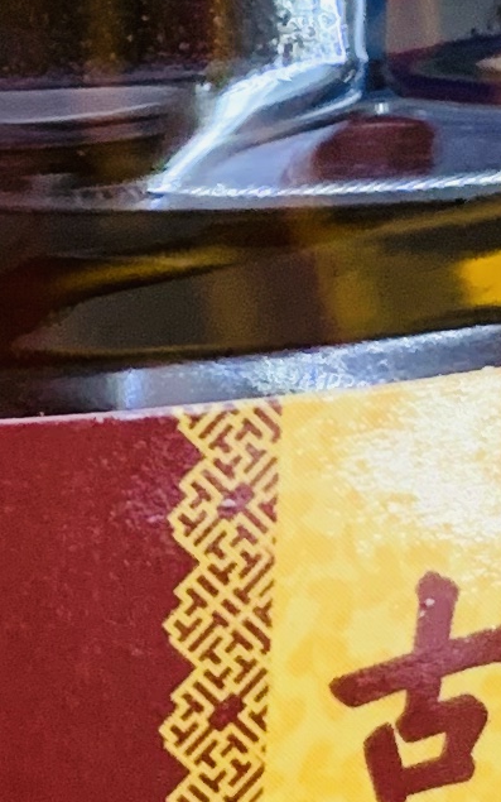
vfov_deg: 12.0
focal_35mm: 175
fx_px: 3822
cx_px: -424
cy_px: 337
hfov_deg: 7.3
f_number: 1.8
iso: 320
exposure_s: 1/33
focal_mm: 4.25
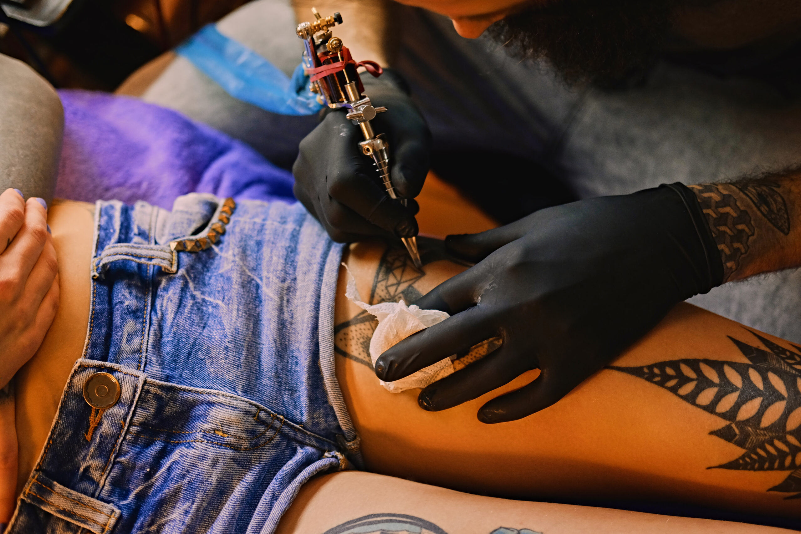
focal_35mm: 53
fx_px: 1179
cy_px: 267
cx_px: 400
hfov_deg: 37.5
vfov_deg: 25.5
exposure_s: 1/180
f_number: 2
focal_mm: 35
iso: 640
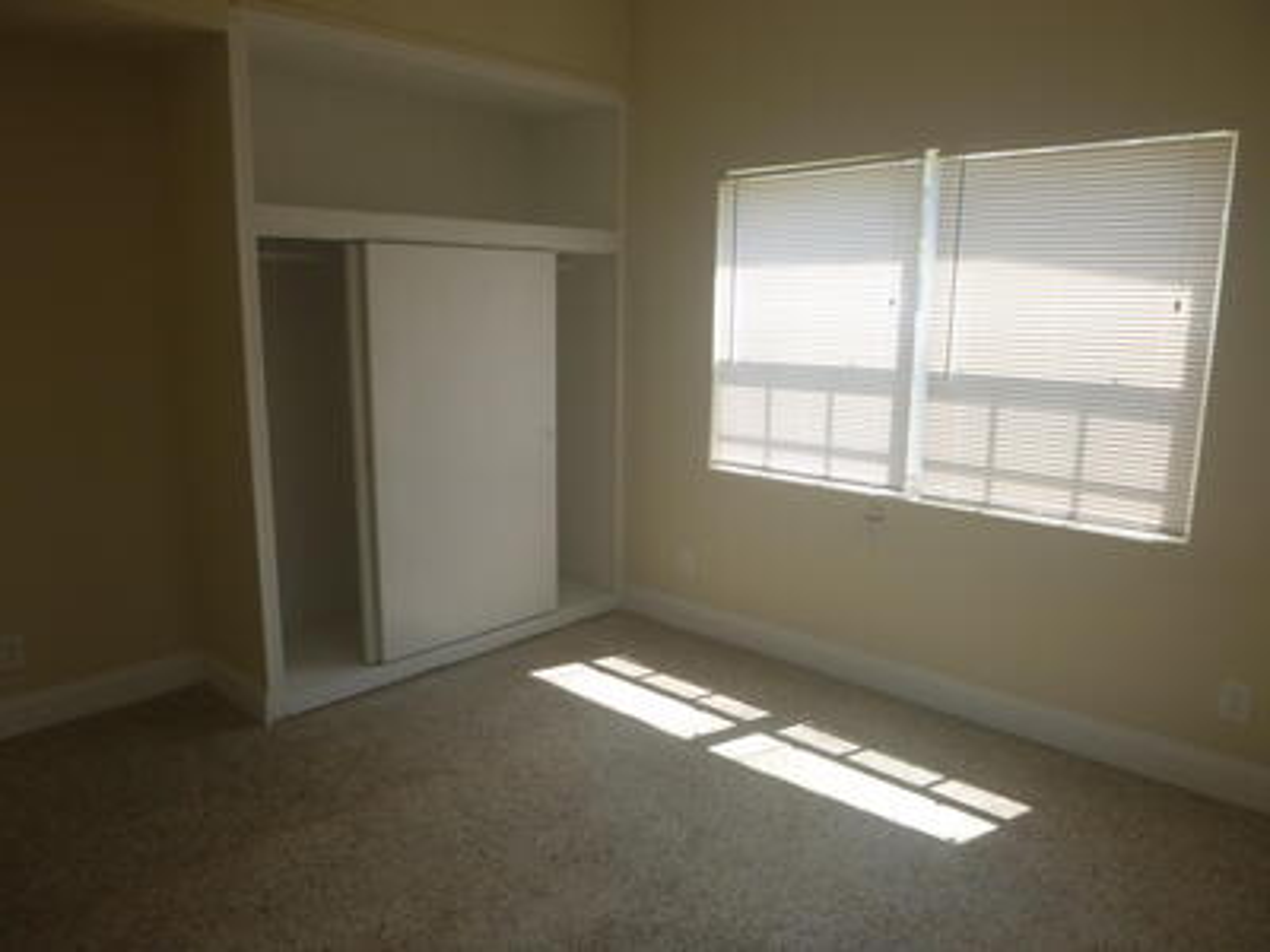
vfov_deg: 54.9
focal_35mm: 25
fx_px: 917
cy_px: 476
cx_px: 635
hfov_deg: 69.4
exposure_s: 1/80
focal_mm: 4.5
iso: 100
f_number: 3.9
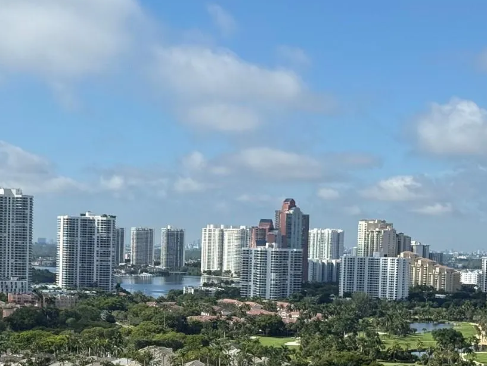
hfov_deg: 20.8
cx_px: 162
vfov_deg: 15.6
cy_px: 323
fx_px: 1323
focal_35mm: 94
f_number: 1.78
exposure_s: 1/5587
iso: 64
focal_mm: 6.76
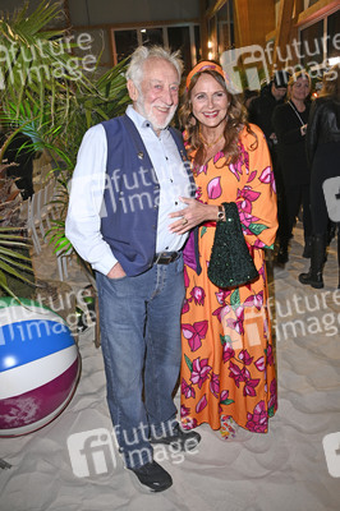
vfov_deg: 58.8
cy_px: 256
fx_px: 454
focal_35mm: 32
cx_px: 170
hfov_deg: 41.0
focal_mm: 32
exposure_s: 1/160
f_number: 4.5
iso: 800
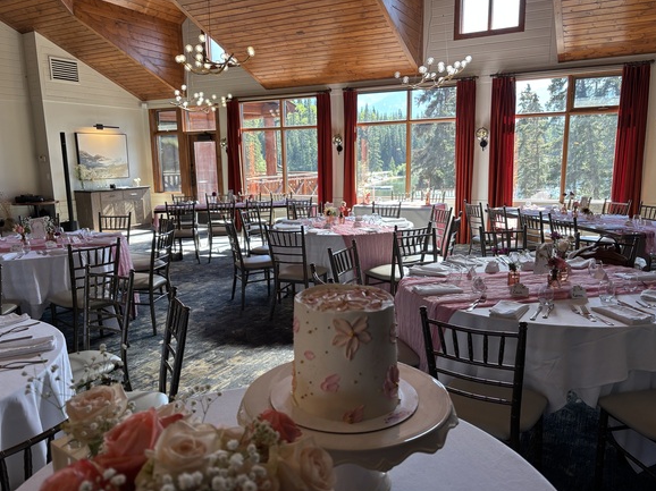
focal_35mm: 27
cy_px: 252
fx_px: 511
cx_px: 322
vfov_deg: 51.3
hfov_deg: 65.3
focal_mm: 5.96
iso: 50
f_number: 1.6
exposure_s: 1/120
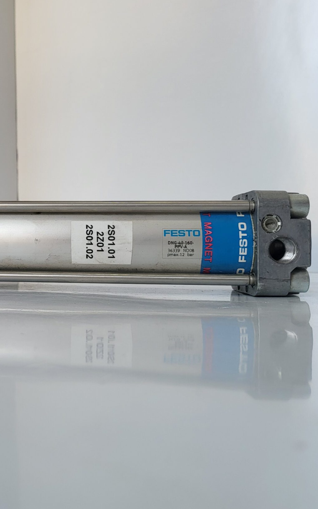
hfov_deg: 30.4
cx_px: 22
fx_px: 554
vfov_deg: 49.2
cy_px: 233
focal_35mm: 40
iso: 40
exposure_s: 1/129
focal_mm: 5
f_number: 1.8
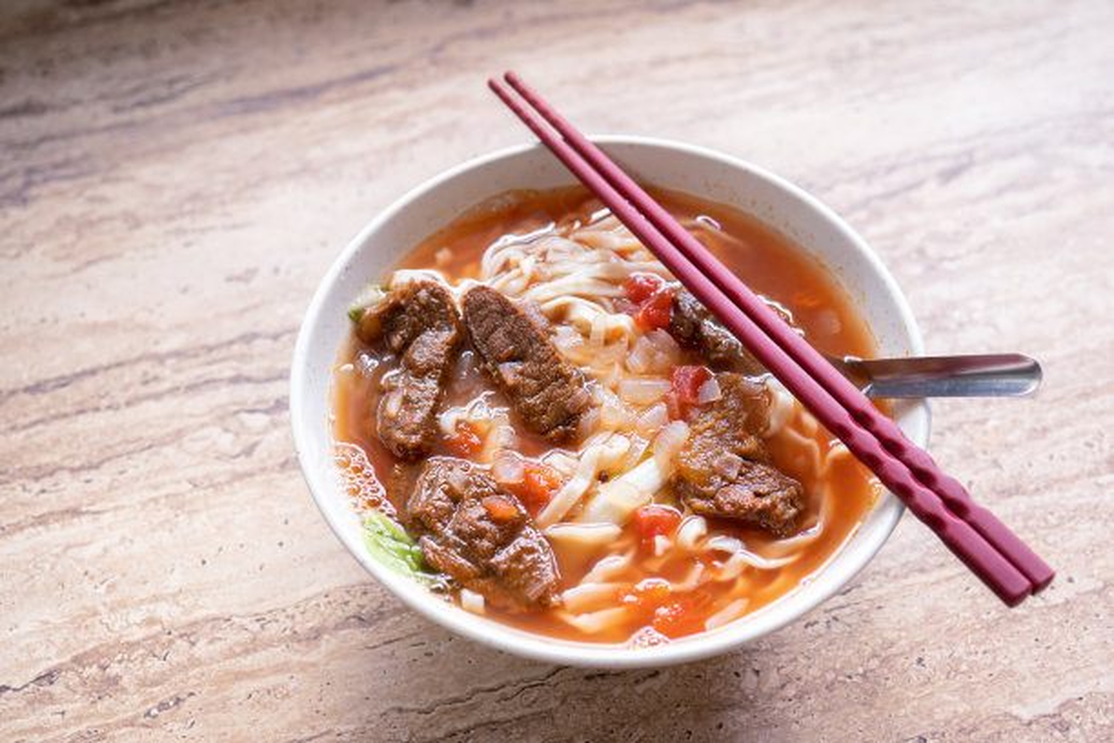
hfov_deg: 39.6
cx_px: 557
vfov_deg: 27.0
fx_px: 1547
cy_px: 372
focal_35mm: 50
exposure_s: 1/80
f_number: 4
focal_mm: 50
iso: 500
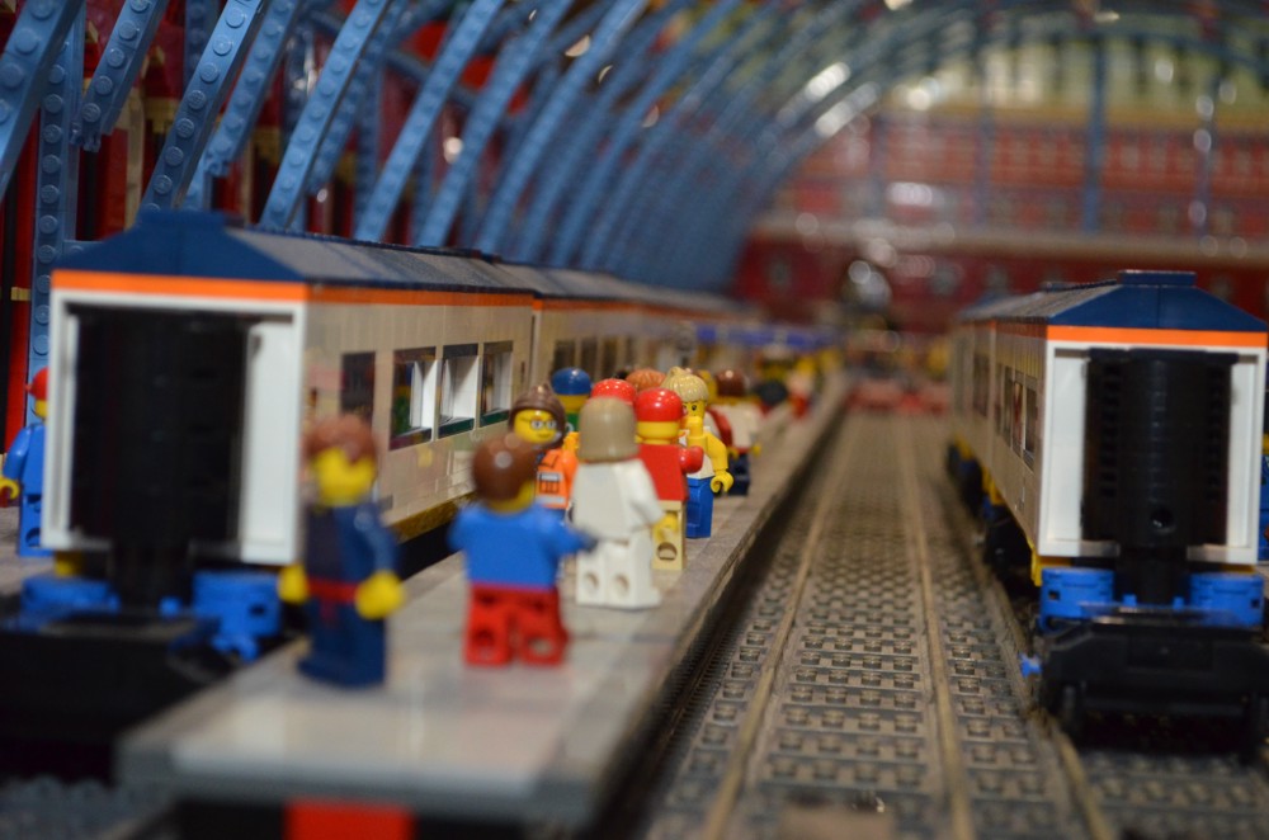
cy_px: 420
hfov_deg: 29.3
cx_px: 634
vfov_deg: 19.6
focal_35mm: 69
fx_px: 2427
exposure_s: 1/60
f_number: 5.3
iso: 2000
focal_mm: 46
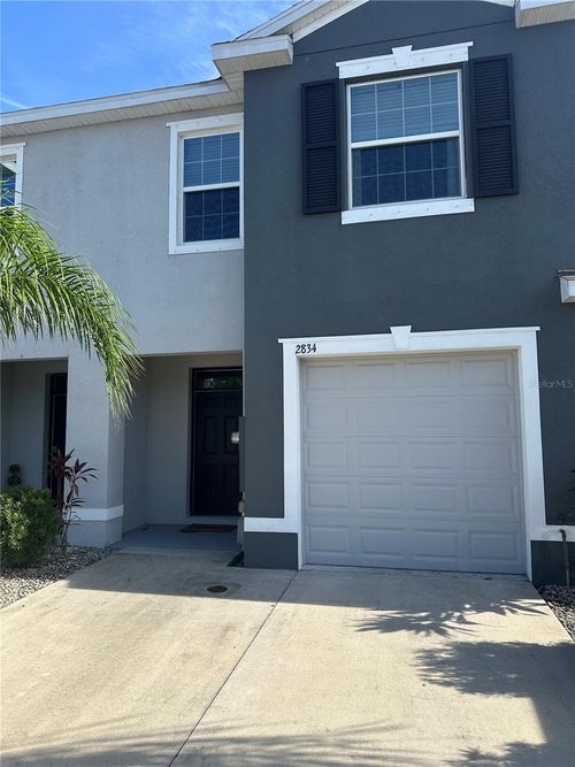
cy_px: 384
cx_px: 288
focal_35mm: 24
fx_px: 532
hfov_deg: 56.8
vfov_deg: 71.6
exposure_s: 1/2155
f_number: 1.78
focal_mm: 6.86
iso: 80
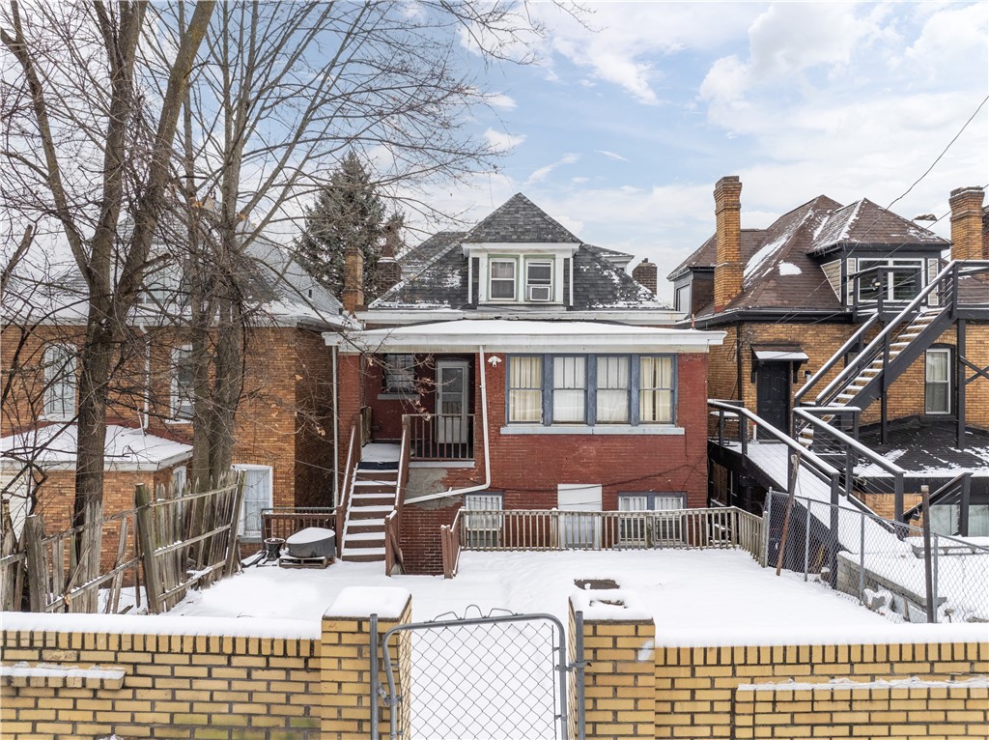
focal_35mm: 24
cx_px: 494
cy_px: 370
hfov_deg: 71.6
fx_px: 685
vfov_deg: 56.7
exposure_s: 1/240
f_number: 3.5
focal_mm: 12.29
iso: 400
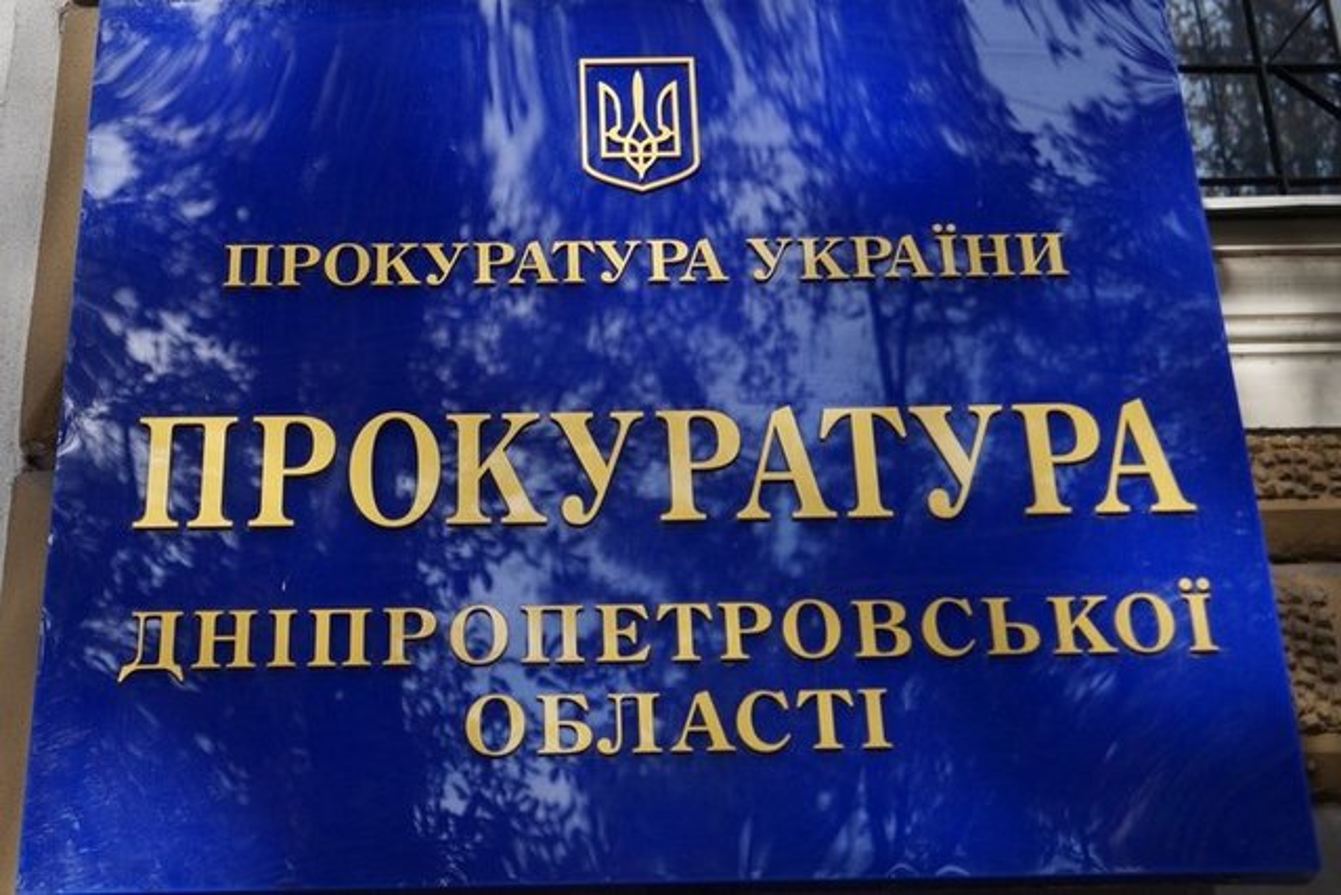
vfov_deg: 25.8
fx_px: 1956
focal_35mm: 52
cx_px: 670
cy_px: 448
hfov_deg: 37.8
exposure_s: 1/160
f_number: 5
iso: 100
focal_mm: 35
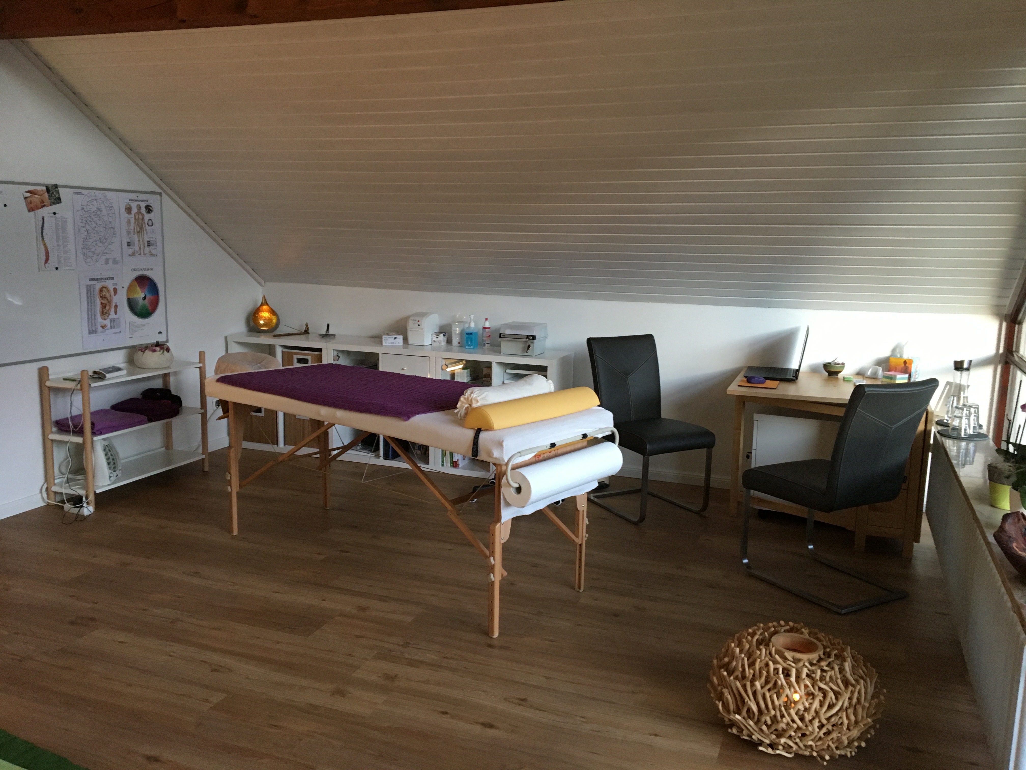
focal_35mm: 29
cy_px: 385
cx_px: 513
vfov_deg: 48.2
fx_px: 860
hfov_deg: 61.7
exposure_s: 1/33
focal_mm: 4.15
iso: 160
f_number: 2.2
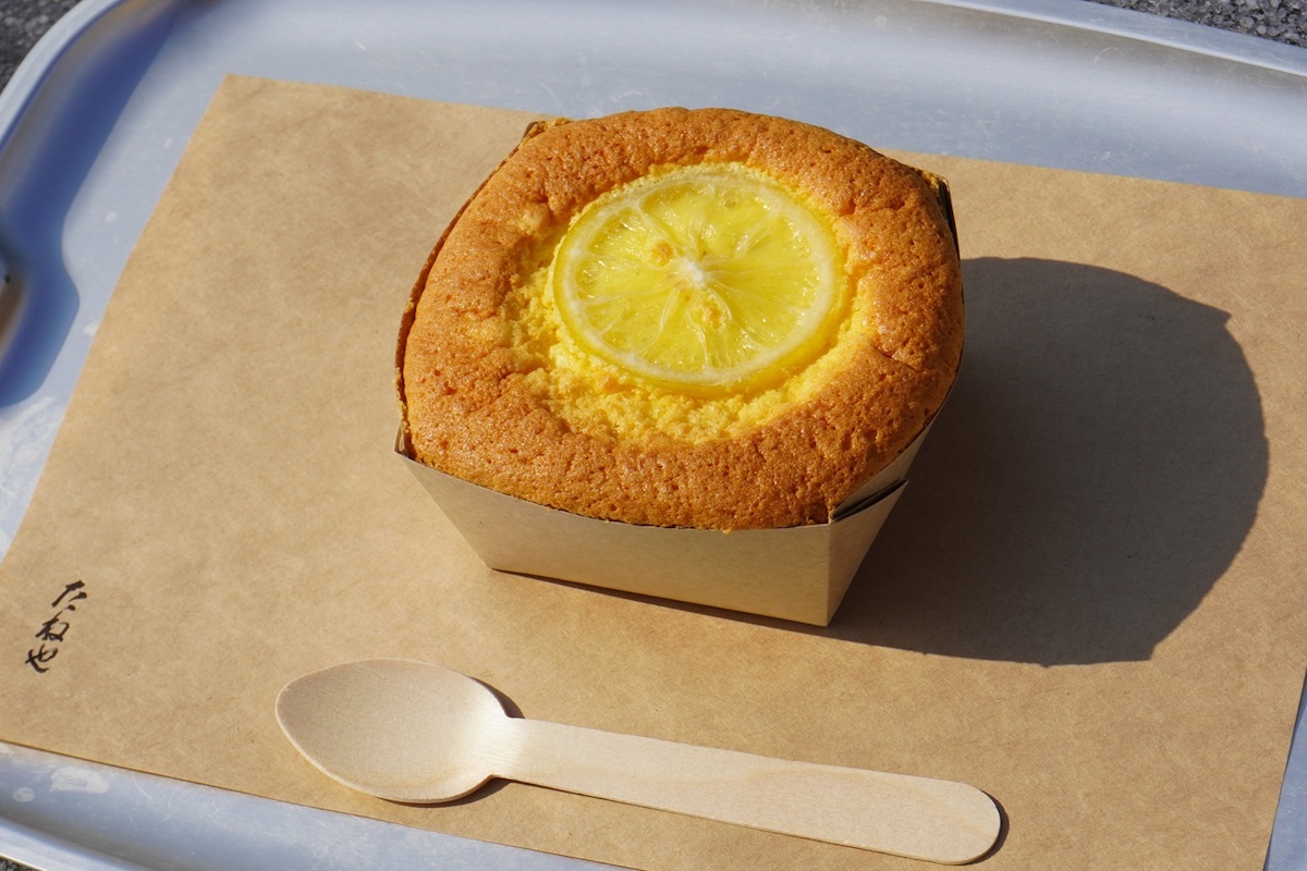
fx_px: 2233
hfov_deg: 32.6
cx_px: 654
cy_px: 436
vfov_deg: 22.1
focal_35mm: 62
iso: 100
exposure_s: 1/250
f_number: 11
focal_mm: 41
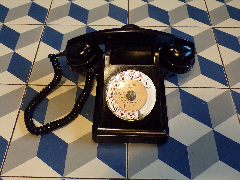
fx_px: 291
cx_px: 120
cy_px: 90
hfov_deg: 44.8
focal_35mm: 42
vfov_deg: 34.3
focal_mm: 7.6
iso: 256
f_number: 3.4
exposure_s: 1/17
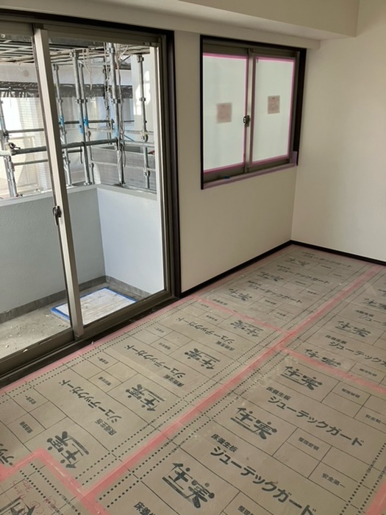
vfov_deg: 63.4
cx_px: 193
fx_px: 416
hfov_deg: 49.7
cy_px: 258
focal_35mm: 28
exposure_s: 1/60
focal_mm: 3.99
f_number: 1.8
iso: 160
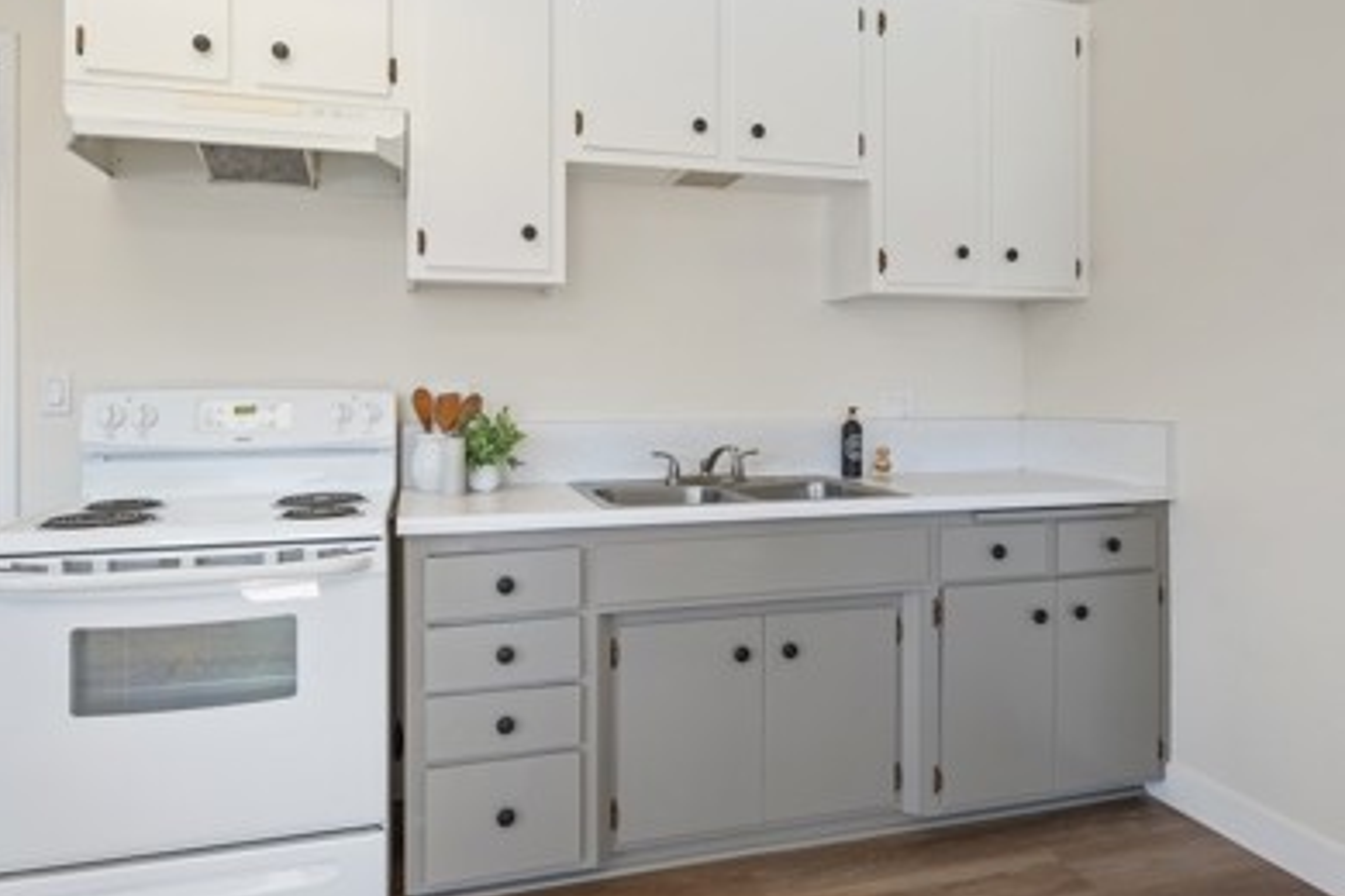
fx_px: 859
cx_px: 655
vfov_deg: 55.0
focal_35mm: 23
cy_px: 395
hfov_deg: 76.1
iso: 100
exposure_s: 1/8
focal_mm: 14
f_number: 8
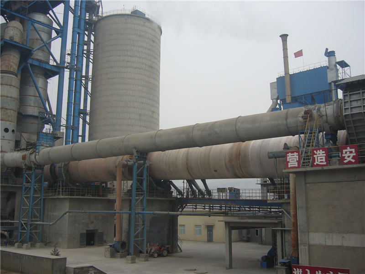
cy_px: 137
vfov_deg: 40.7
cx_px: 182
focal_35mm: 35
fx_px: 369
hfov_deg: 52.6
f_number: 2.8
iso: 100
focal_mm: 5.8
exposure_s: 1/800
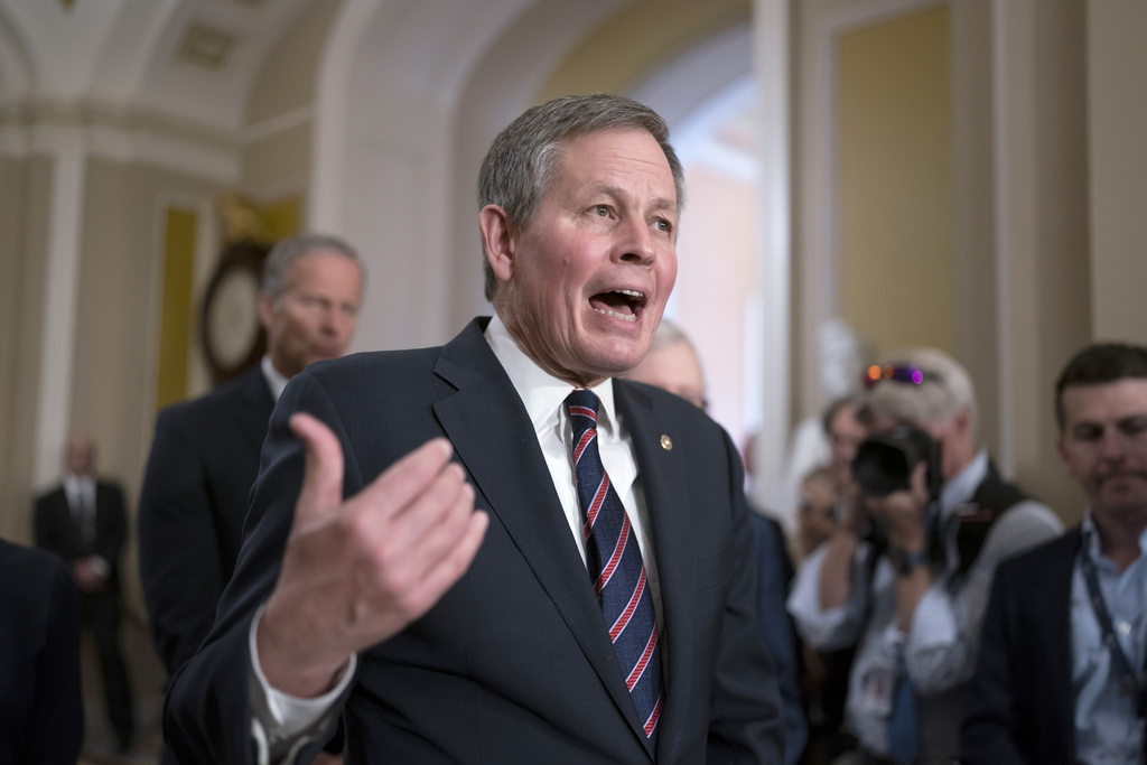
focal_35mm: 35
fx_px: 1115
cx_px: 574
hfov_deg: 54.4
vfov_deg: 37.9
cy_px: 382
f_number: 1.4
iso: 1600
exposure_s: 1/400
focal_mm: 35
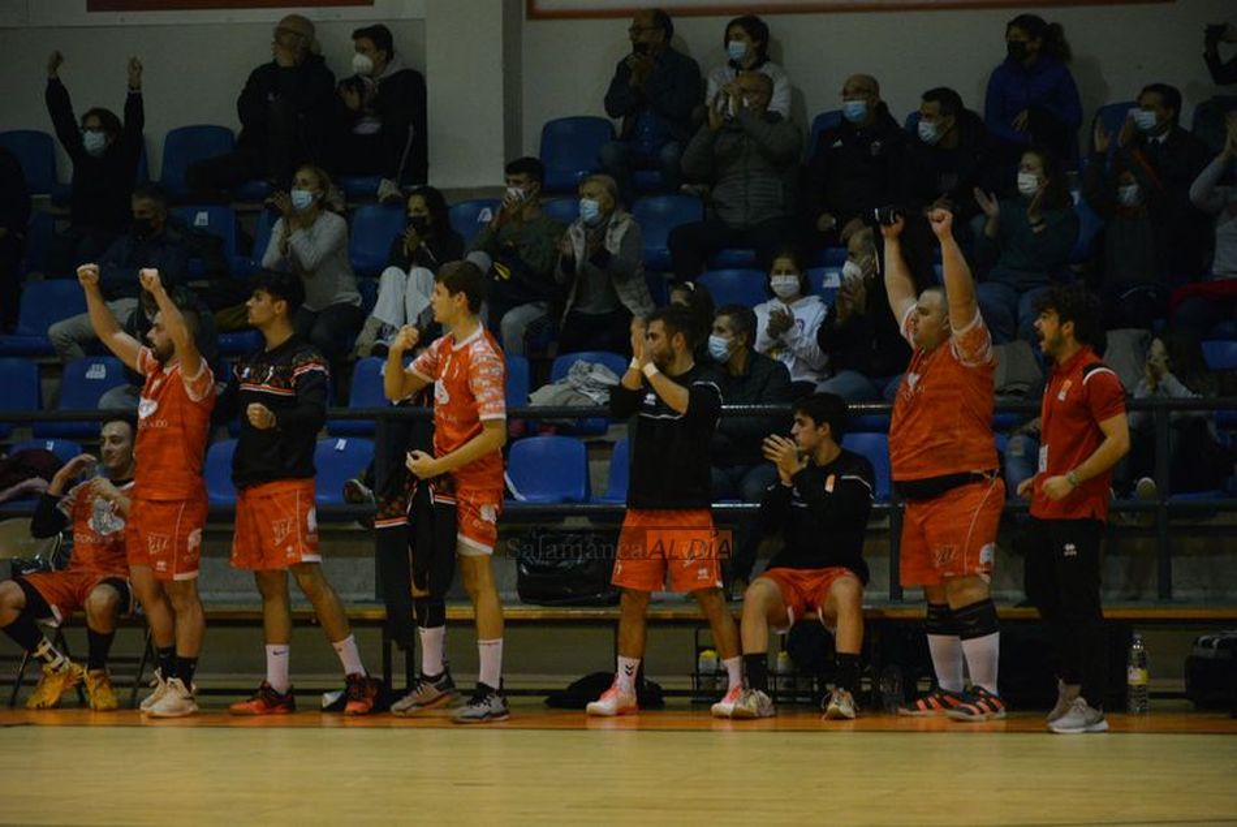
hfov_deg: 13.0
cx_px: 618
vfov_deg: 8.7
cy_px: 414
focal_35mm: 158
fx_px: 5416
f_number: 5.6
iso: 3600
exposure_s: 1/125
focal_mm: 105
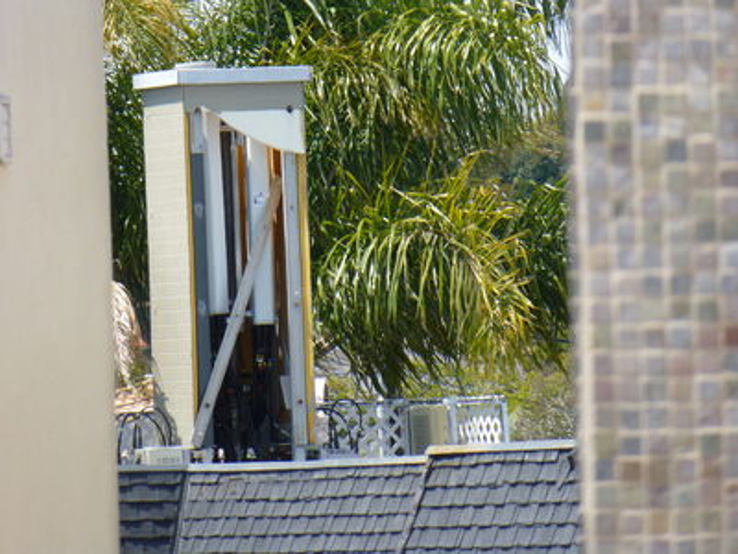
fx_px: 10233
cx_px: 369
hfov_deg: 4.1
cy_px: 277
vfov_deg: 3.1
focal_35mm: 480
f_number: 6.4
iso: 100
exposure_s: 1/200
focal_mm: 86
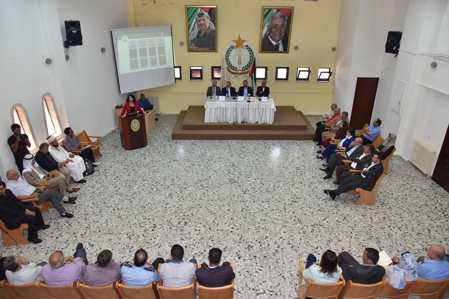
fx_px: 299
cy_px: 150
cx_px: 224
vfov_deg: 53.1
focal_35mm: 24
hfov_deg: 73.7
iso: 1600
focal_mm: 24
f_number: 7.1
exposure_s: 1/250
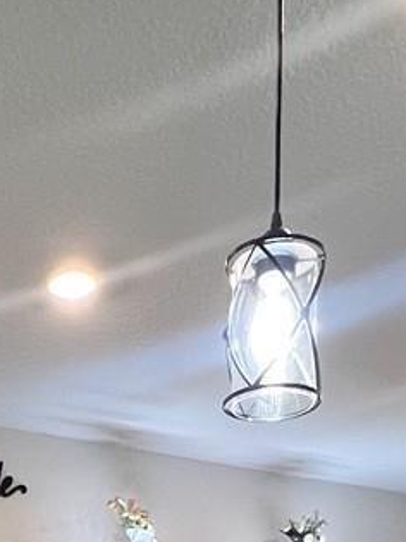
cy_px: 939
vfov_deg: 21.2
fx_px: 1033
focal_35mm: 66
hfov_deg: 21.5
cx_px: 5
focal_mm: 1.57
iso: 200
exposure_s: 1/120
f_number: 1.8
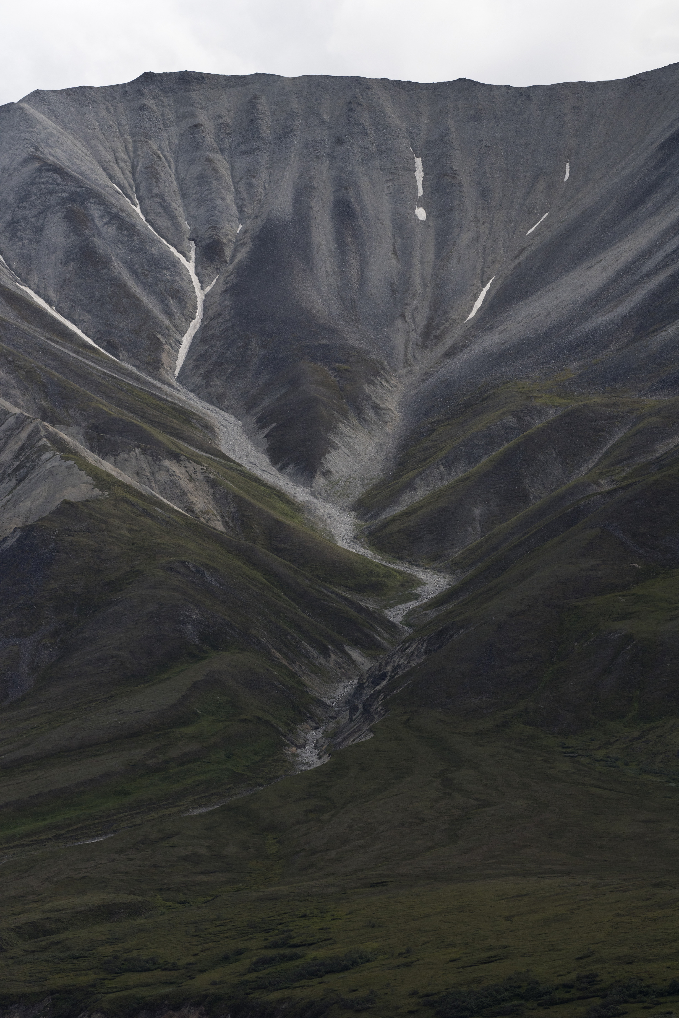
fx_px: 5654
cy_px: 509
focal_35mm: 200
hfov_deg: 6.9
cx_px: 340
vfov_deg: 10.3
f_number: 9
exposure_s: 1/2000
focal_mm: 200
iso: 400
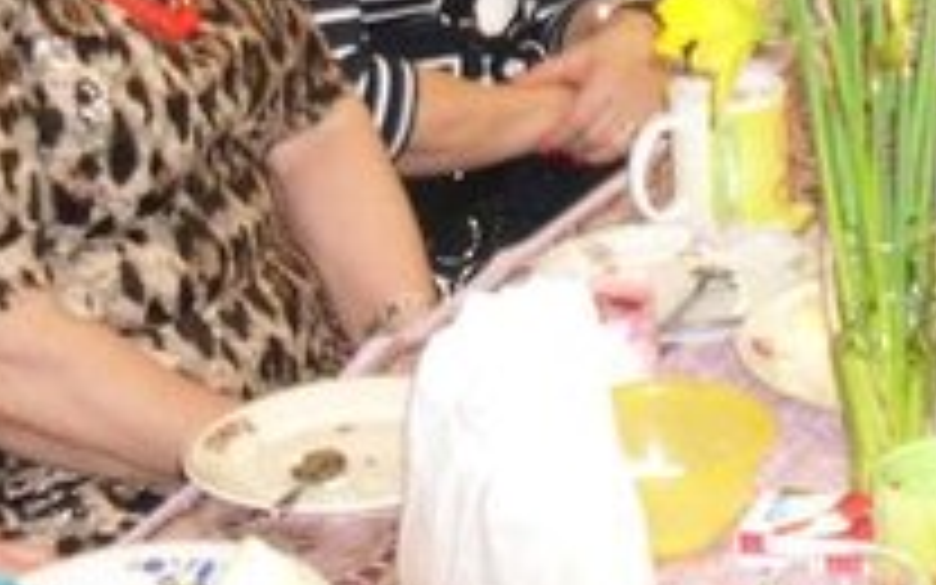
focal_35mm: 126
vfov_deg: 10.1
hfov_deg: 15.9
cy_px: -302
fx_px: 3214
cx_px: 1138
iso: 240
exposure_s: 1/45
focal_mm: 6.3
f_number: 2.8
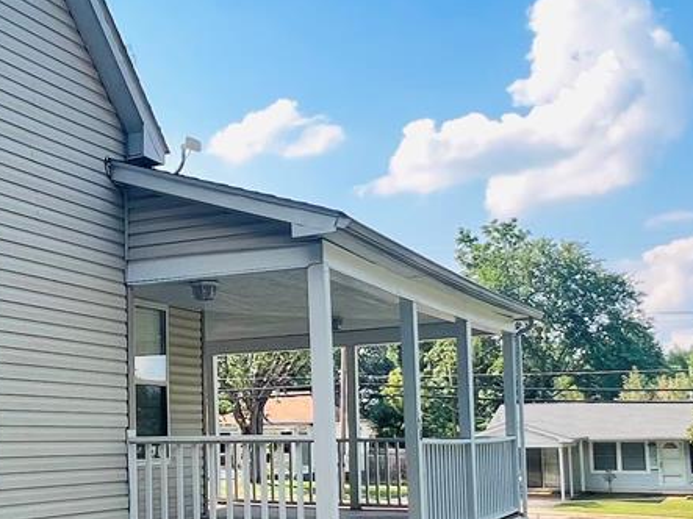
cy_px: 331
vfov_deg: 30.7
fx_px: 941
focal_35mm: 47
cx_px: 128
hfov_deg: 38.7
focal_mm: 1.57
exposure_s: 1/385
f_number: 1.8
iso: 32
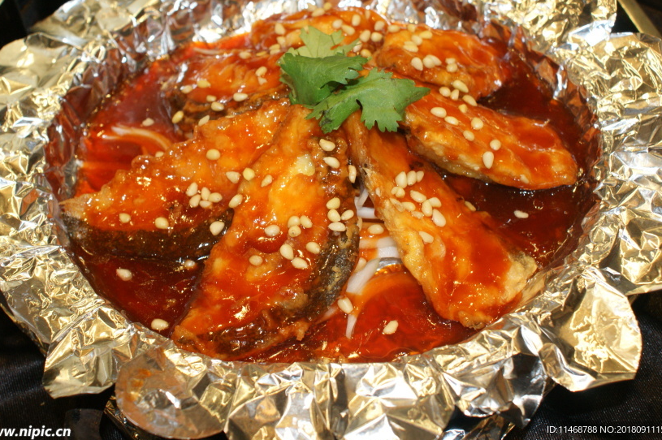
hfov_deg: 40.4
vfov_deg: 27.4
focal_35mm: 49
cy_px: 169
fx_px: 900
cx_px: 315
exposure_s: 1/60
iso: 400
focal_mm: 26
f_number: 5.6
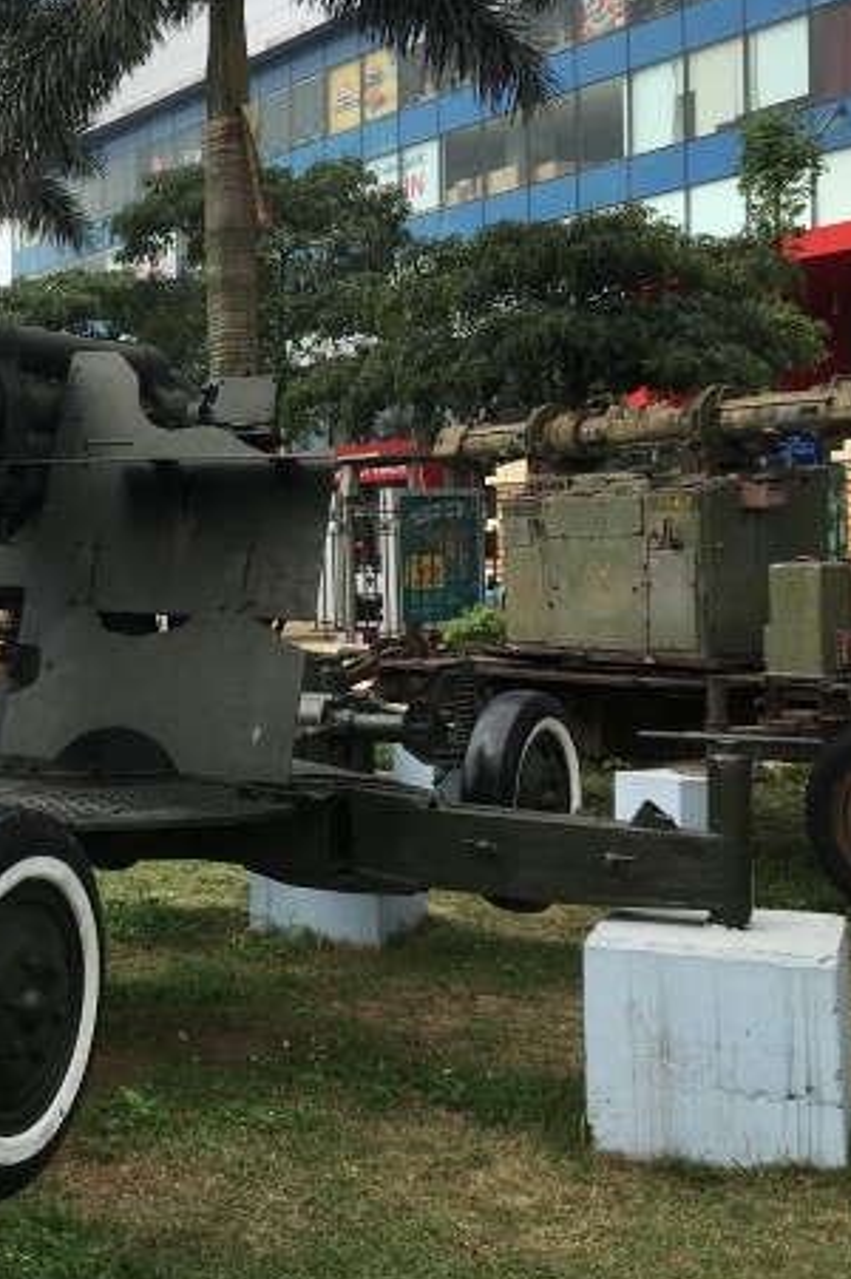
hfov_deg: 24.6
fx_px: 1776
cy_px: 542
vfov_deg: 39.5
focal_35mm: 50
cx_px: -146
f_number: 2.2
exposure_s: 1/1399
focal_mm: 4.15
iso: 25
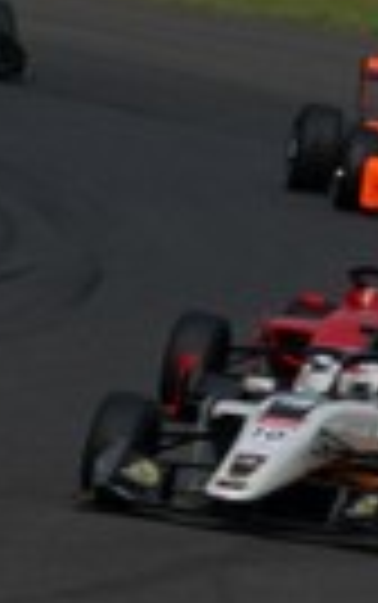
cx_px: -396
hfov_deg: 0.8
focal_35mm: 1611
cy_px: 860
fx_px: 26497
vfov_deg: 1.3
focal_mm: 295
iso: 250
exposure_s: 1/800
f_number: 11
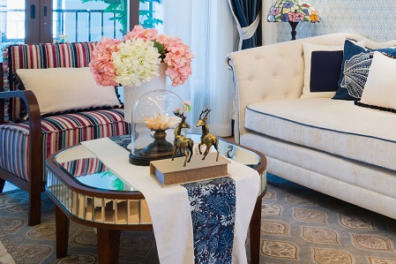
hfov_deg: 36.8
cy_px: 15
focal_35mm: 49
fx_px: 539
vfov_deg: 26.4
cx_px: 383
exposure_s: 1/1.67
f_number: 13
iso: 100
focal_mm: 16
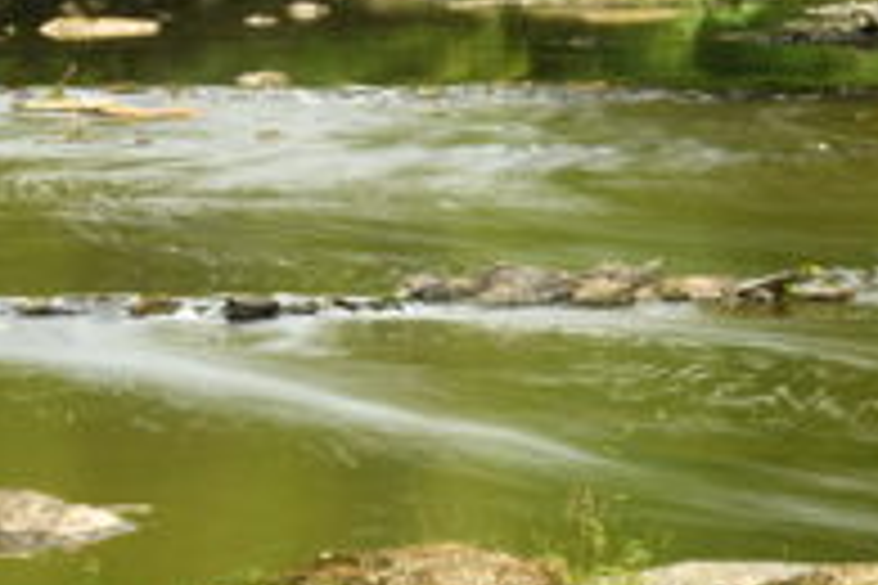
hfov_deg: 9.6
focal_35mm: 215
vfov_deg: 6.4
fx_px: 5243
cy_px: 241
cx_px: 675
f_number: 36
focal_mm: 70
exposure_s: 5
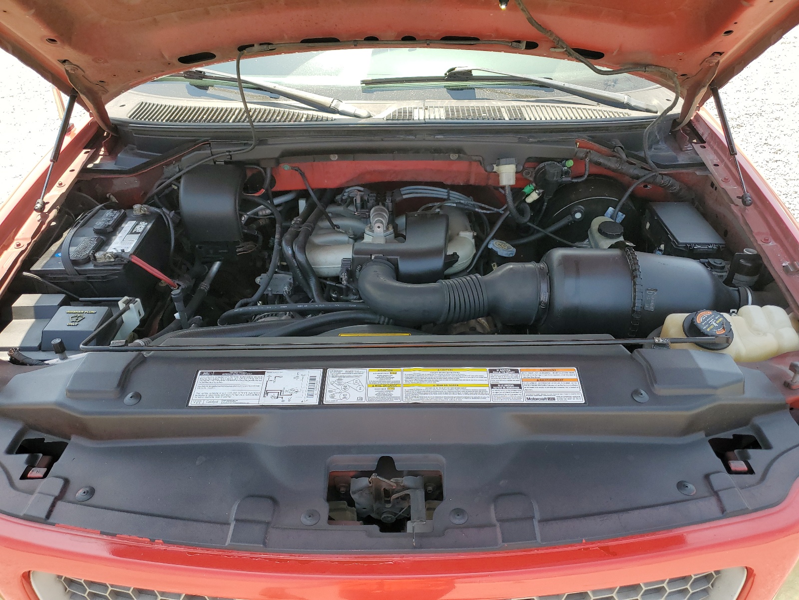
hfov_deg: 67.3
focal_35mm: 26
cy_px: 300
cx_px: 400
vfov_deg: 53.1
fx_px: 600
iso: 50
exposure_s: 1/625
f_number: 1.5
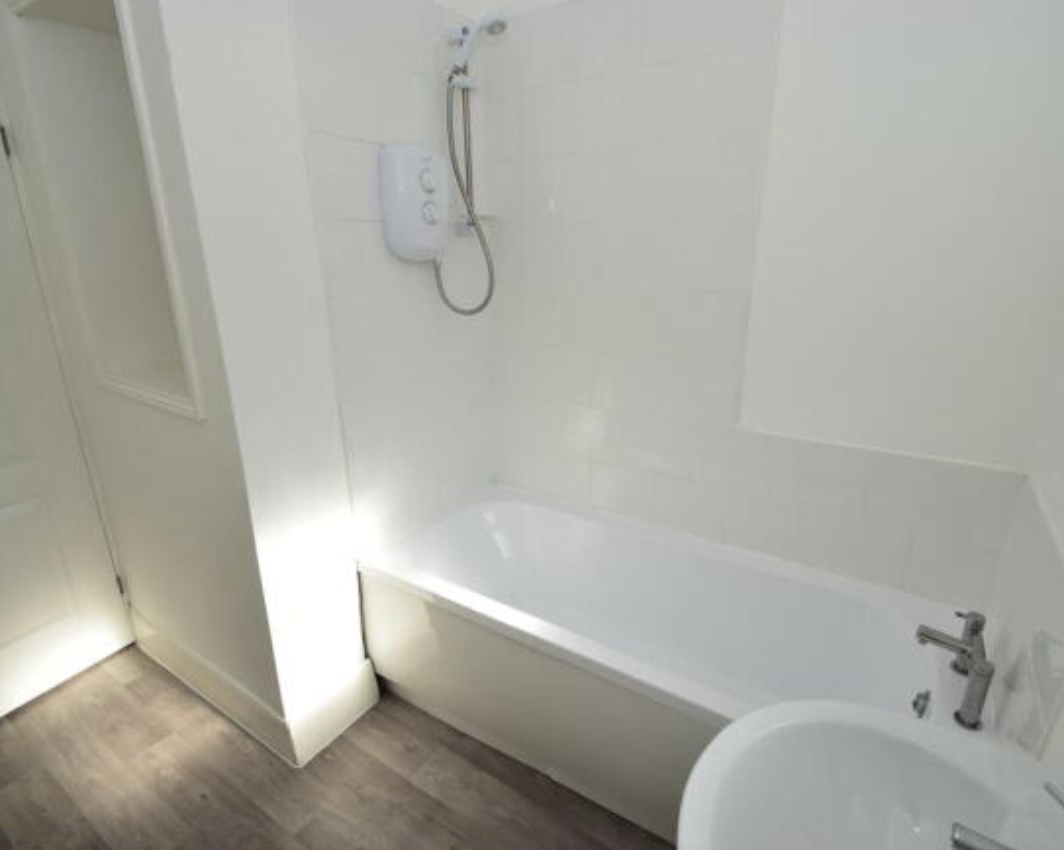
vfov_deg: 76.9
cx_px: 559
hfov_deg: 89.6
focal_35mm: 17
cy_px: 426
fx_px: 535
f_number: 10
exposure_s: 1/200
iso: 320
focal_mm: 10
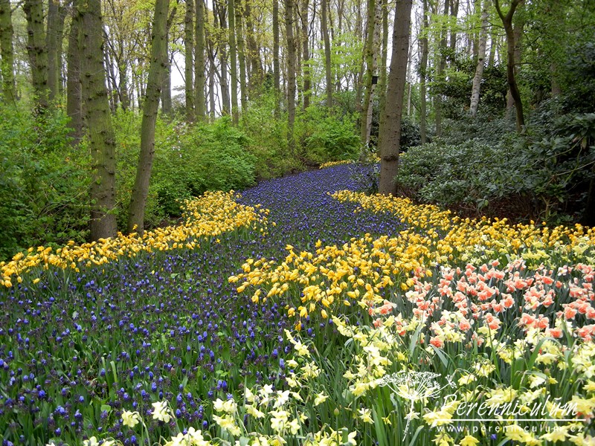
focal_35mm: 34
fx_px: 584
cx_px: 298
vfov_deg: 41.8
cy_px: 223
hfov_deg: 54.0
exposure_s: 1/44
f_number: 3.6
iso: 160
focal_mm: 6.2
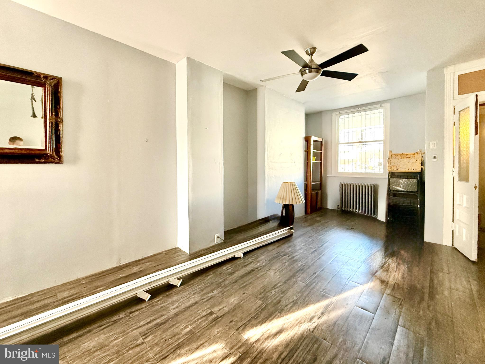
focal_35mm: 14
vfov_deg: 85.7
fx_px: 196
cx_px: 242
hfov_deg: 102.1
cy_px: 182
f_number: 2.2
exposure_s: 1/84
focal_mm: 2.22
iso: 400
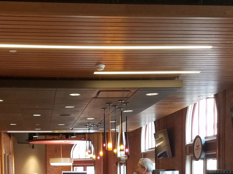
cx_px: 89
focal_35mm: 62
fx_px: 417
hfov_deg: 31.1
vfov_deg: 22.6
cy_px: 179
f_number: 1.7
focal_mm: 4.2
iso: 125
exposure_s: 1/60
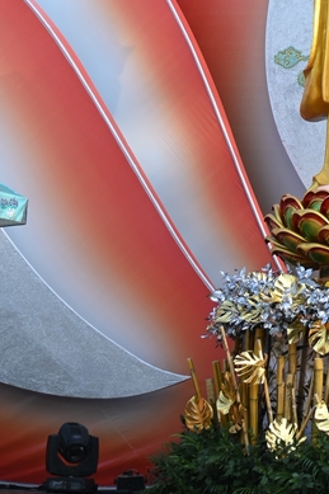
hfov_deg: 7.7
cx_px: 380
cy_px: -88
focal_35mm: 176
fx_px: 2415
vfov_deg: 11.5
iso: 250
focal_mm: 70
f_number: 4
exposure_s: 1/640
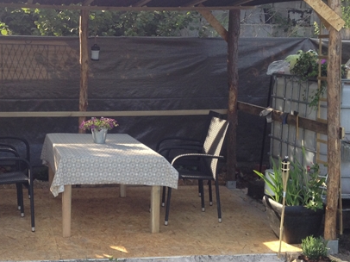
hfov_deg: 27.9
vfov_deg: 21.3
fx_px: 697
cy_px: 105
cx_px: 104
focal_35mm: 69
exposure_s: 1/269
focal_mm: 4.28
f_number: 2.4
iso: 50
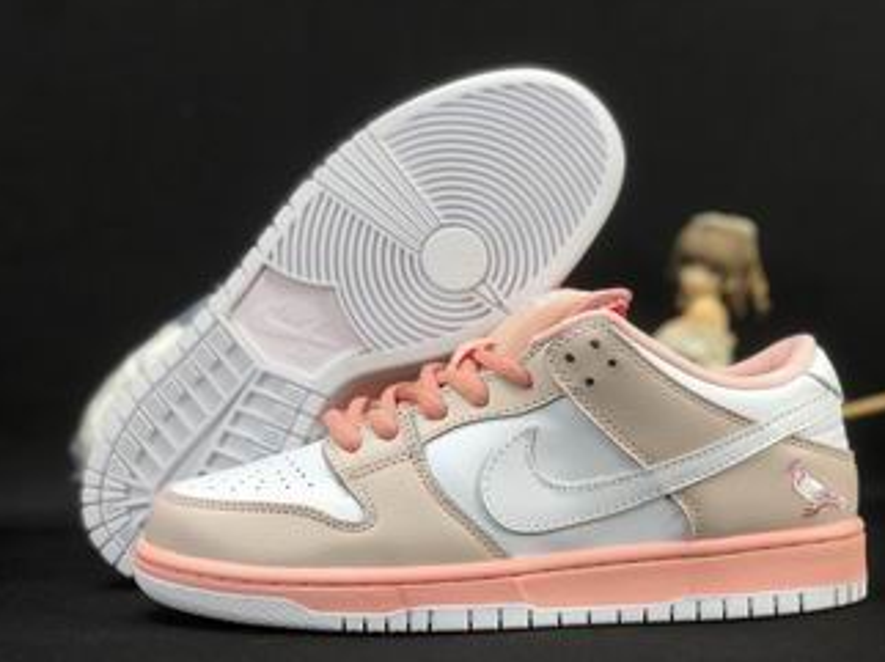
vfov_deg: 23.6
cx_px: 459
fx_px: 1584
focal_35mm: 62
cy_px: 346
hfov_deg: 31.2
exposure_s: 1/30
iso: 32
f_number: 2.8
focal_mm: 6.6
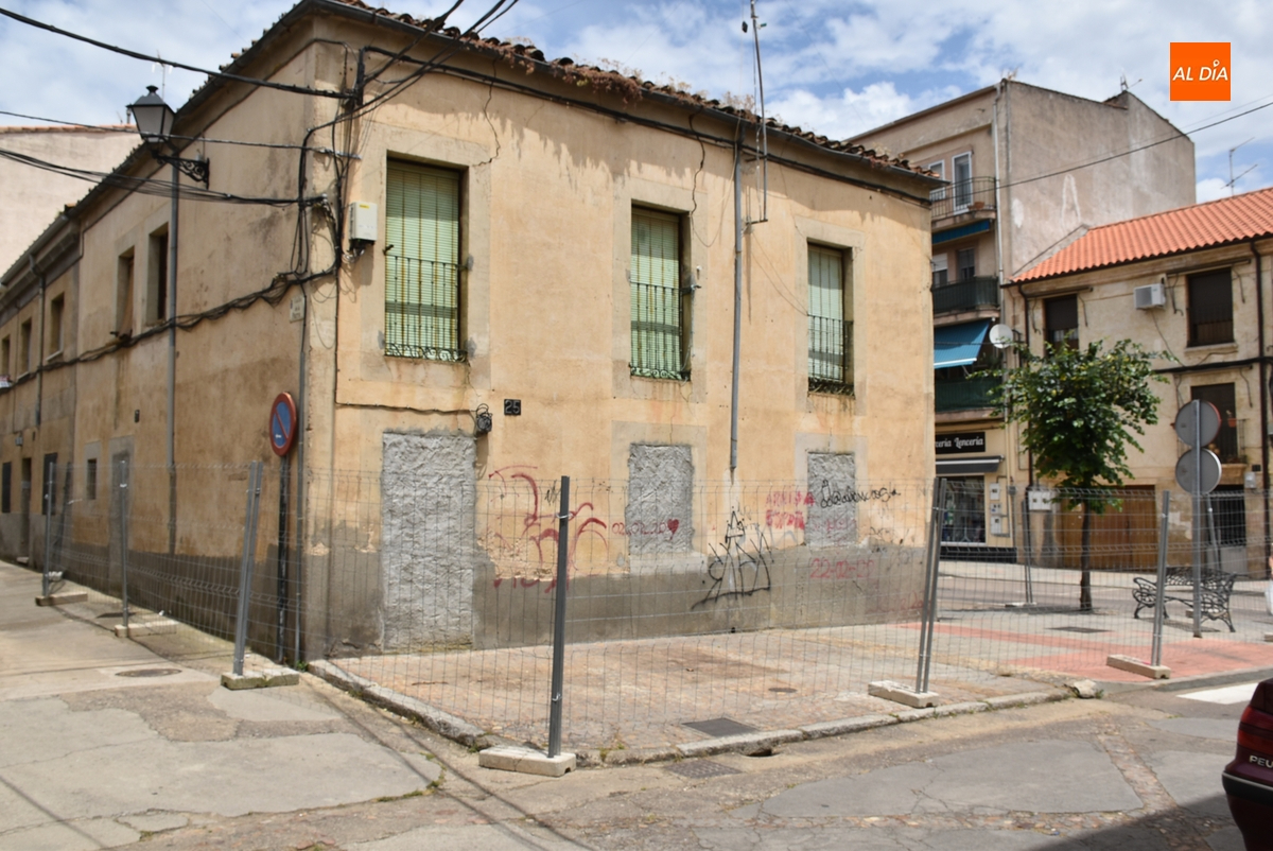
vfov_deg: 40.0
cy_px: 426
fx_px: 1168
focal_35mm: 33
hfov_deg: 57.2
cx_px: 636
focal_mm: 22
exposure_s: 1/400
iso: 200
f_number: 10
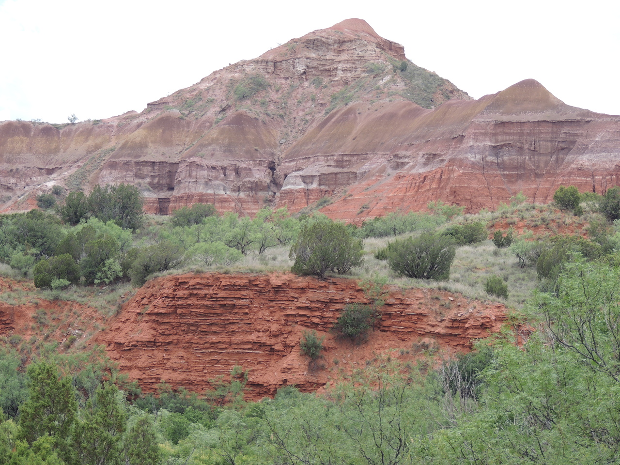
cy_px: 232
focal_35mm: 170
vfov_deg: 8.7
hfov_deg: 11.6
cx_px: 310
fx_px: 3045
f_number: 4.5
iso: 100
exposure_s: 1/320
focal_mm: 30.3
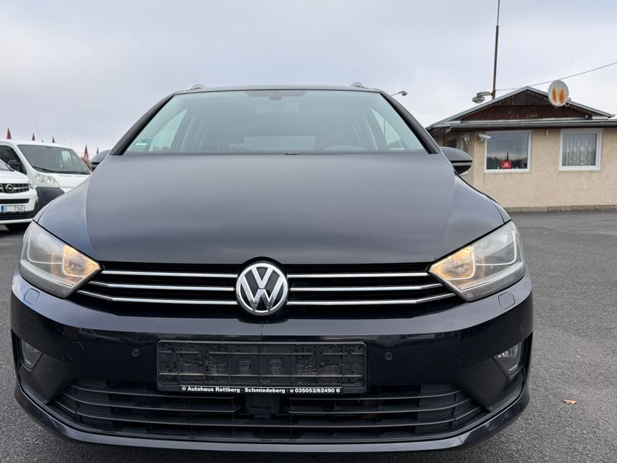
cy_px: 250
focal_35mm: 29
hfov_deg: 61.3
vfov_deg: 48.2
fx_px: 517
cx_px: 261
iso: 80
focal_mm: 6.76
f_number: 1.78
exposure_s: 1/1271
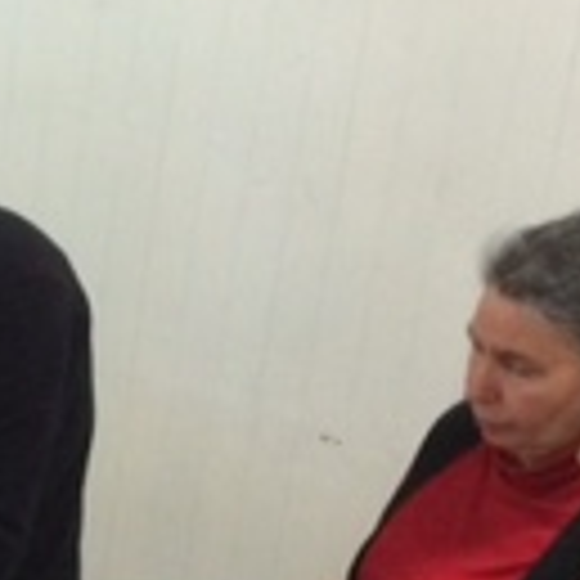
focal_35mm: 127
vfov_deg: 13.3
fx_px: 2407
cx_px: -549
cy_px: 737
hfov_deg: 12.3
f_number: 2.2
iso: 250
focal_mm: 4.15
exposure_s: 1/33
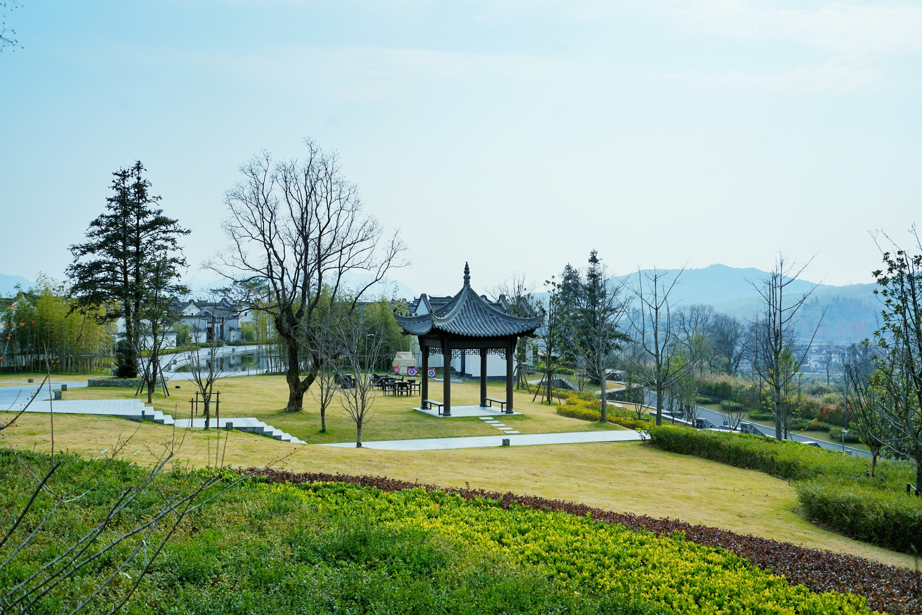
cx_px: 461
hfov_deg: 54.4
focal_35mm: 35
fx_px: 896
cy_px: 308
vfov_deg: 37.9
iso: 500
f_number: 4.5
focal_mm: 35
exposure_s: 1/6400
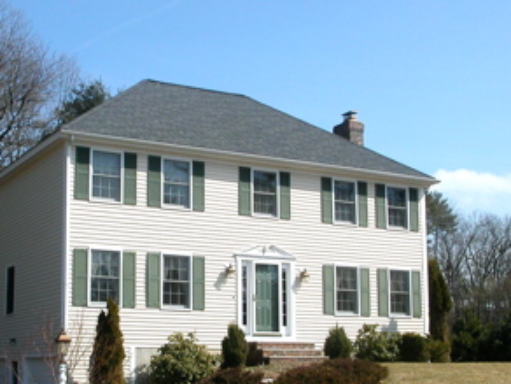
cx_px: 184
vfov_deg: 24.7
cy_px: 258
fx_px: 871
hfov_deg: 32.5
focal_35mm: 59
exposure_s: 1/837
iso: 100
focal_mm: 6.6
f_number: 4.8
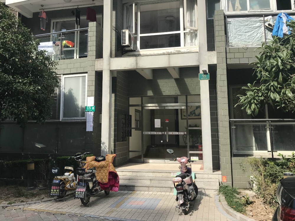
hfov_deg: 63.5
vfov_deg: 49.7
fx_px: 239
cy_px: 110
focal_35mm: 28
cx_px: 148
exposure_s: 1/1497
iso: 20
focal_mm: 3.99
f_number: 1.8
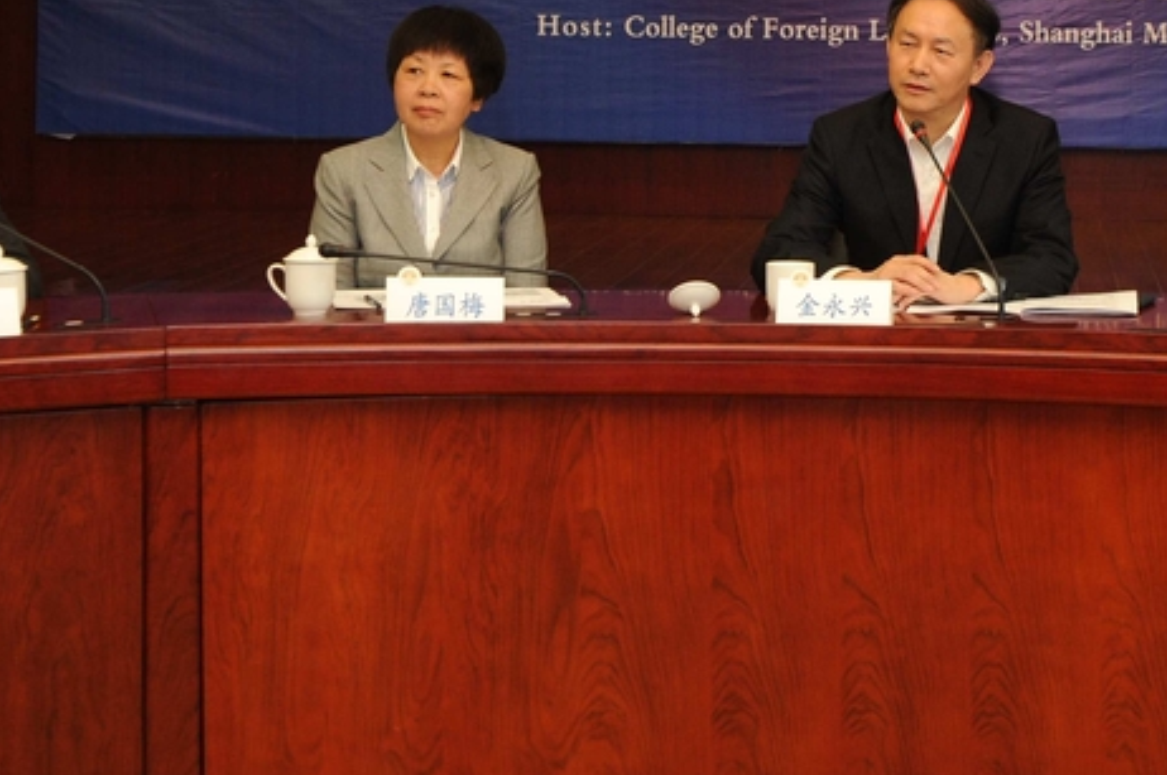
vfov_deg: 17.3
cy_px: 153
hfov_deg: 25.6
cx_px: 925
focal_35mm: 78
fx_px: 2526
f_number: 8
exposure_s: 1/60
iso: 1250
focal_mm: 36
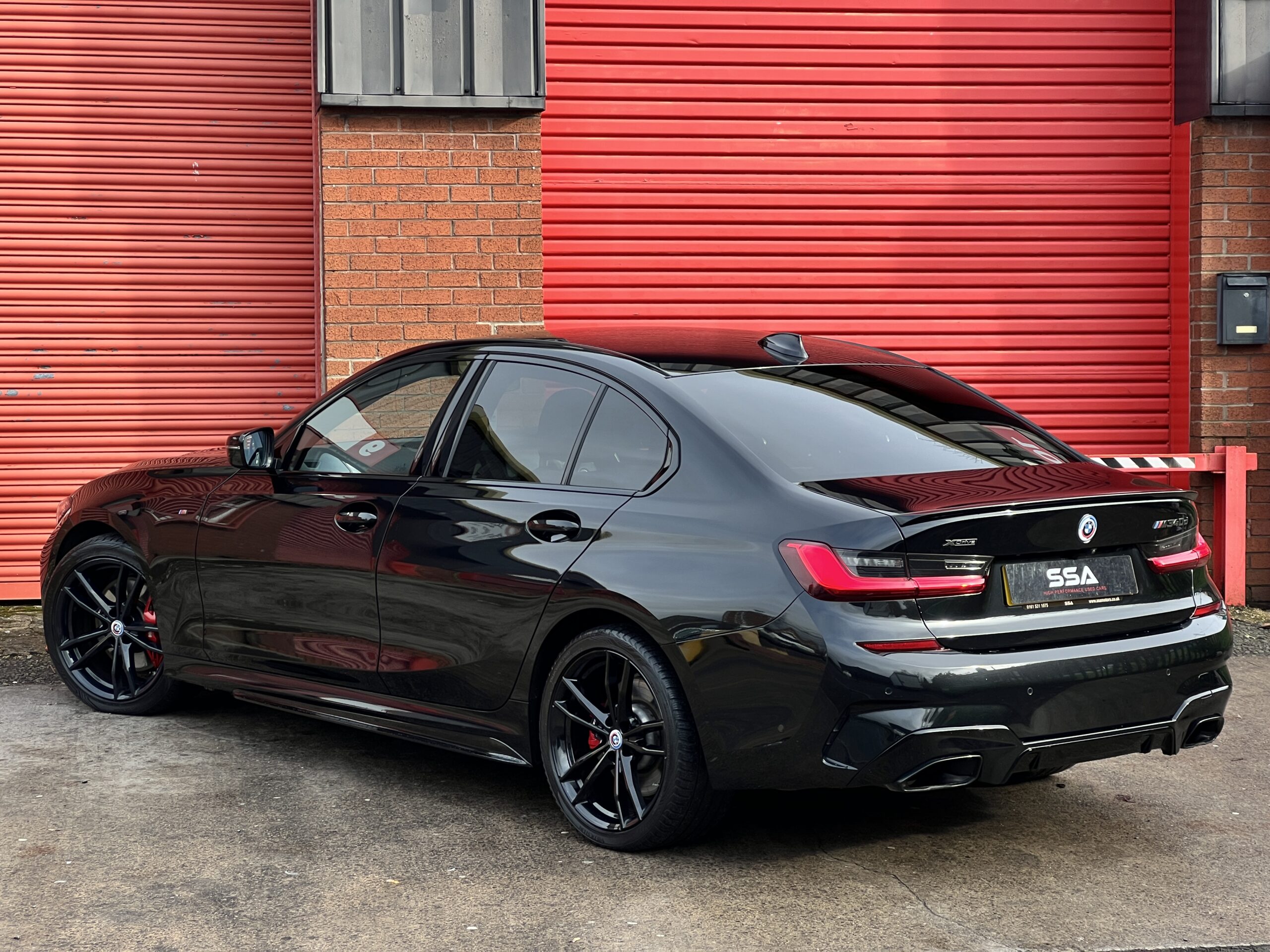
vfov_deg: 19.1
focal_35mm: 77
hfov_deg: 25.3
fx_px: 2825
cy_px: 476
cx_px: 635
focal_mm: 9
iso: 32
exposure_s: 1/144
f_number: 2.8
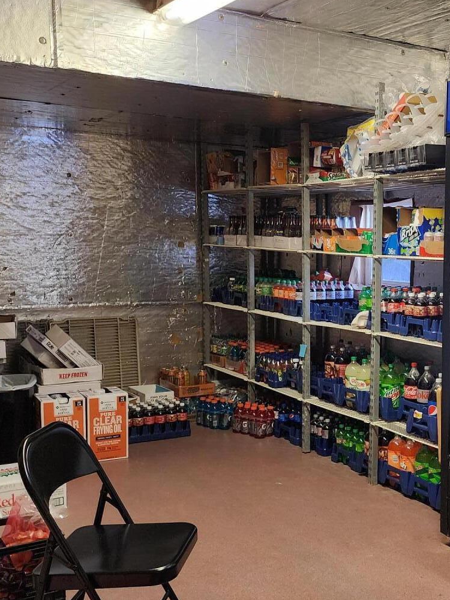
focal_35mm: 46
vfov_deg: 41.2
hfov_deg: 30.4
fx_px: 797
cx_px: 388
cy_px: 309
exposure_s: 1/120
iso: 400
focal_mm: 6.4
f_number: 1.8
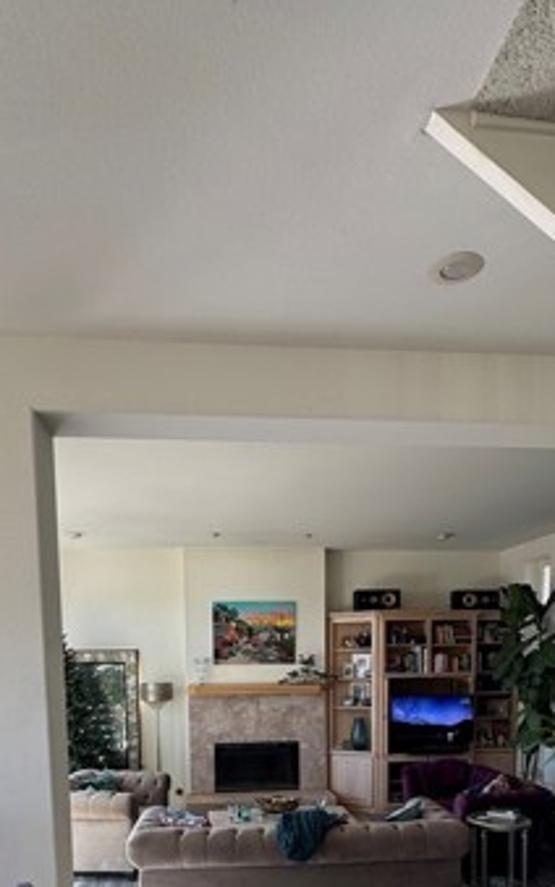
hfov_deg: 44.6
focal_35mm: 28
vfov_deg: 60.3
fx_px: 677
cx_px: 270
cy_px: 727
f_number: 2.2
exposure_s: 1/107
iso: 40
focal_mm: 2.22
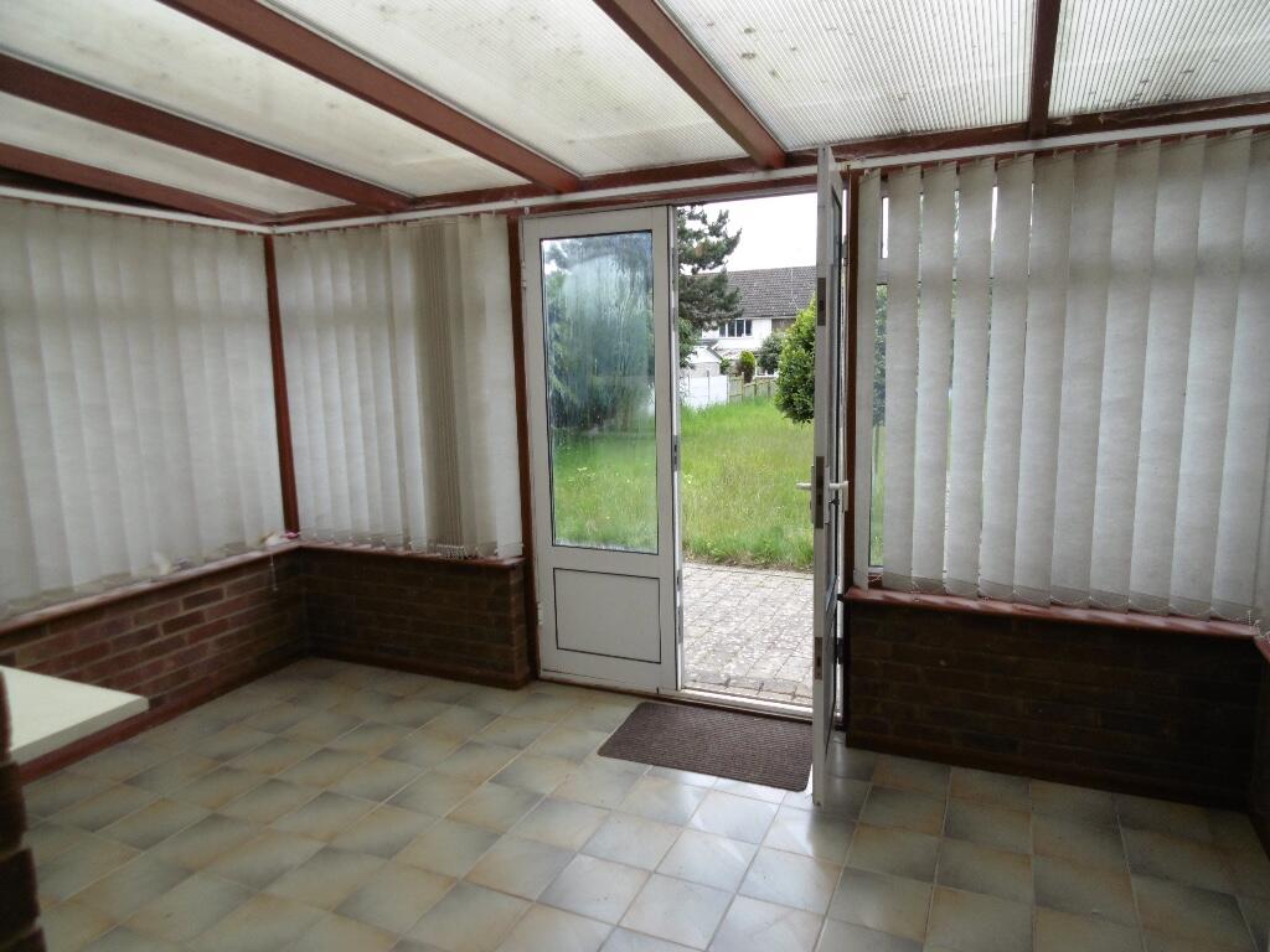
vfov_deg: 61.1
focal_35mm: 22
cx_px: 635
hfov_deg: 76.4
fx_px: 807
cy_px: 476
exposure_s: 1/200
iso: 100
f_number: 3
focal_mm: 4
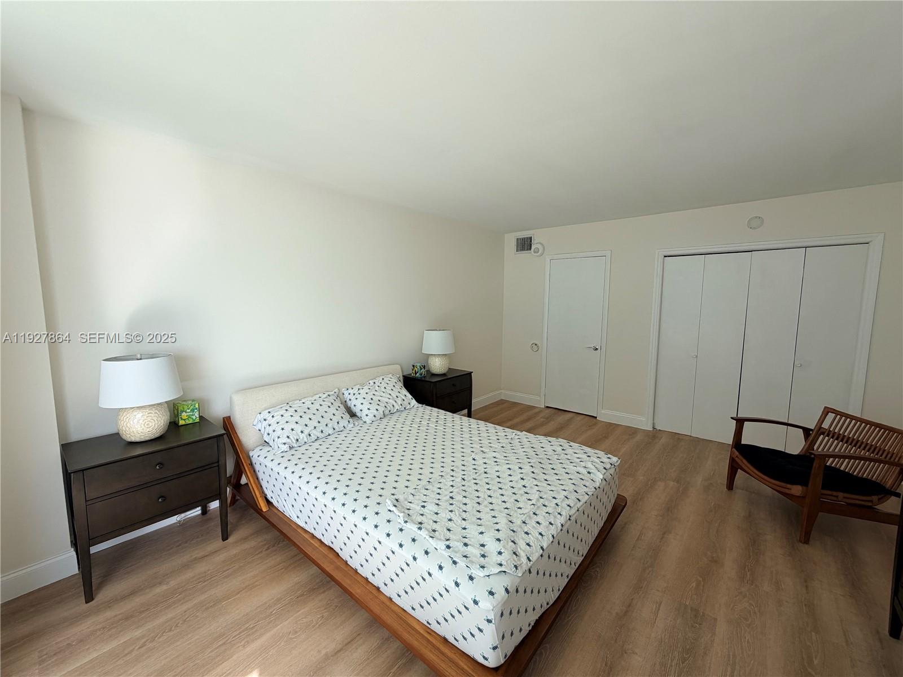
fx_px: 365
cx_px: 452
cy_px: 338
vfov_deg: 85.7
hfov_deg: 102.1
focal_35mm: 14
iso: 50
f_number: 2.2
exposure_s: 1/370
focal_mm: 2.22
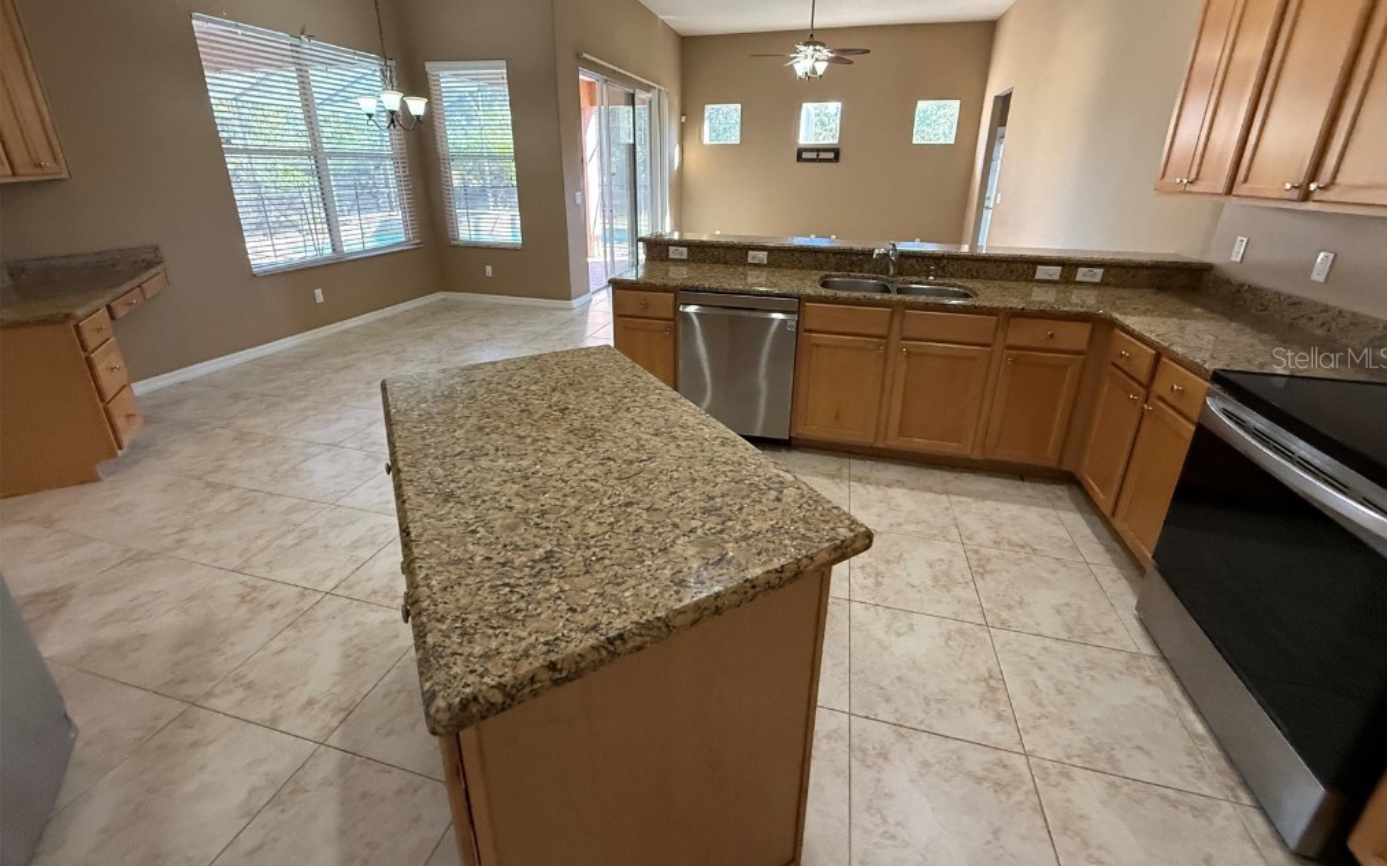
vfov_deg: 74.2
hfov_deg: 101.5
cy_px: 357
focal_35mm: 15
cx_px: 700
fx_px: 567
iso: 500
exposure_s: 1/120
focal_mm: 2.22
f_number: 2.2
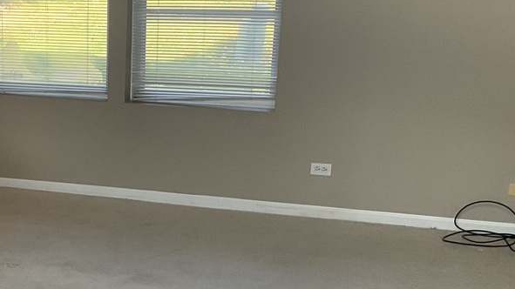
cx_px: 70
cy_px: 259
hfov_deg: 26.8
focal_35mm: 77
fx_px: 1051
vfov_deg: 15.5
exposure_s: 1/122
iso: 64
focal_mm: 3
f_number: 1.8
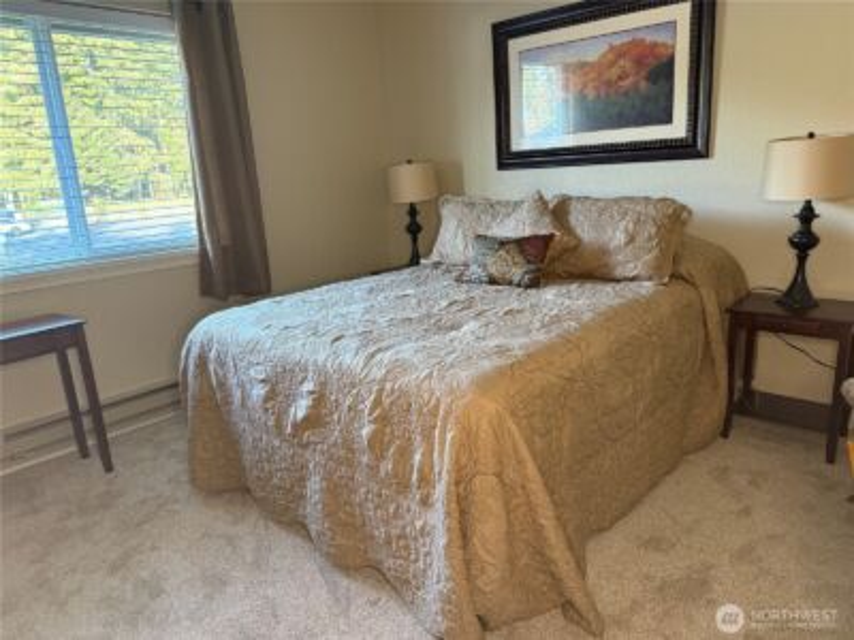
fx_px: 592
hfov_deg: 71.6
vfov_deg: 56.8
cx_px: 427
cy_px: 320
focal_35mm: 24
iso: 400
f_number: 1.78
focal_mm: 6.76
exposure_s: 1/60
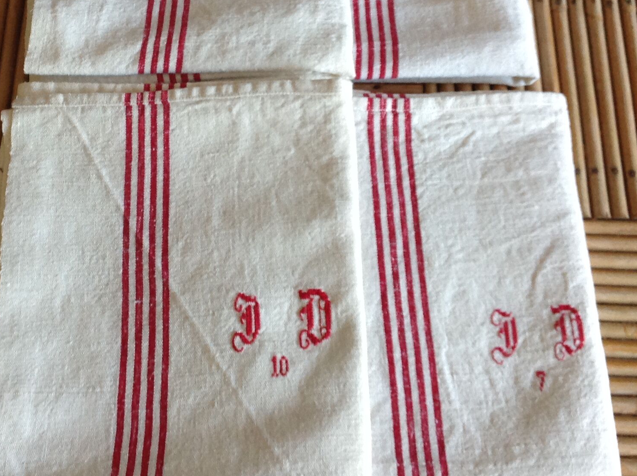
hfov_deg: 31.5
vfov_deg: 23.8
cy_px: 130
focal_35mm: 61
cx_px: 221
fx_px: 1121
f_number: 2.4
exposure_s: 1/15
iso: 100
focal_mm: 4.28
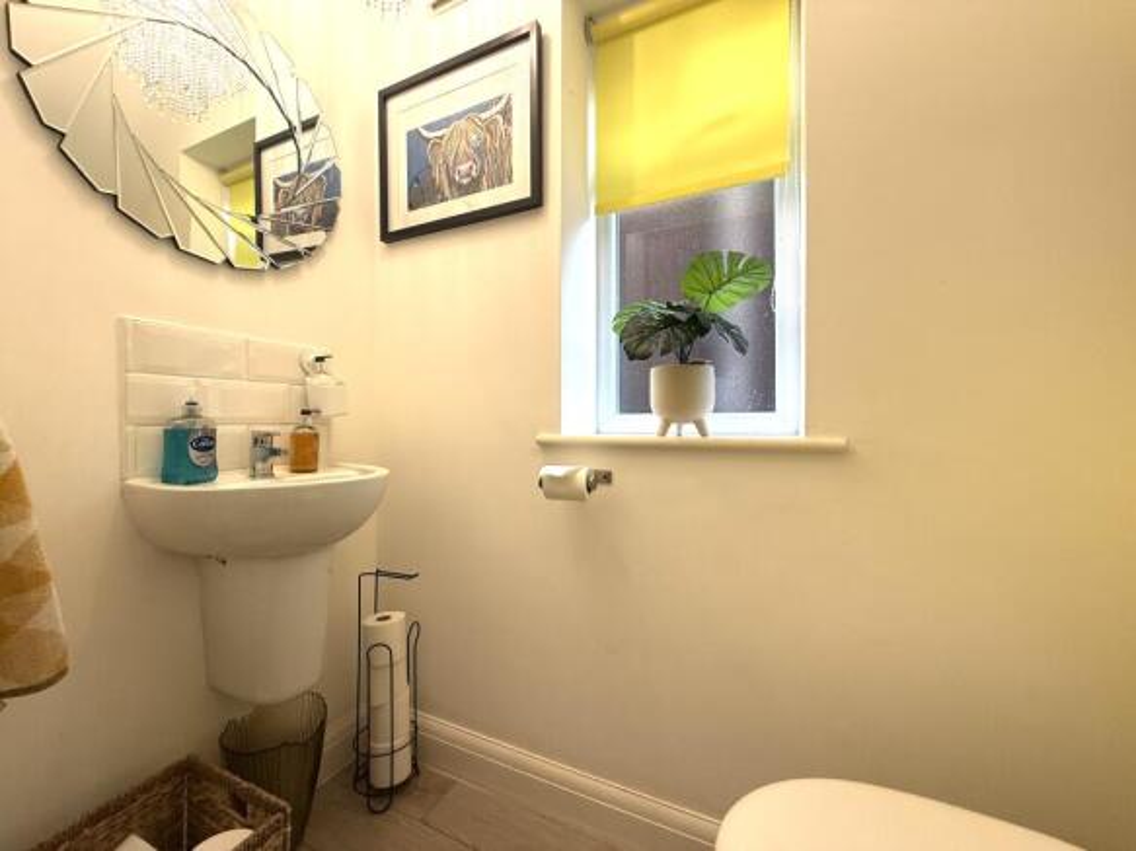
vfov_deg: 85.7
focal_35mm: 14
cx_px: 568
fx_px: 459
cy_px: 426
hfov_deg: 102.1
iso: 250
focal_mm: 2.22
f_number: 2.2
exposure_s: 1/100
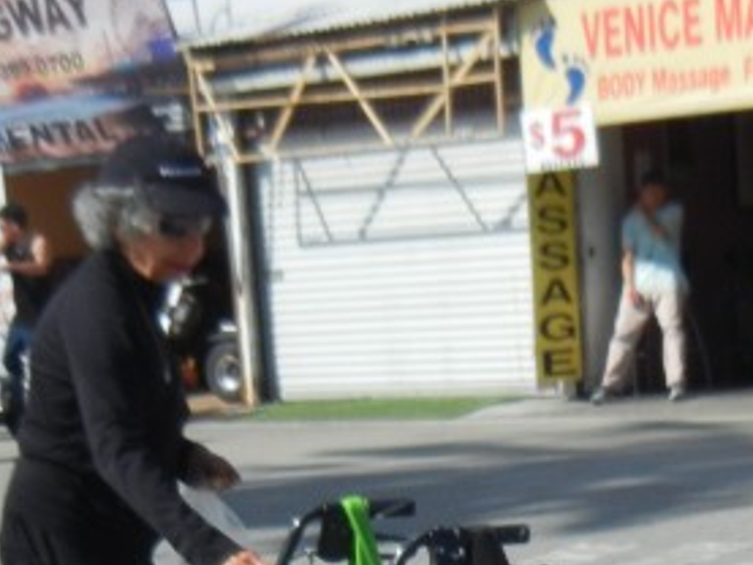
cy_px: 747
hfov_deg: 17.7
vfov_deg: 12.9
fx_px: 2416
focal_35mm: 111
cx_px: 525
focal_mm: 5.4
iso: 160
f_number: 7
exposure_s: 1/434
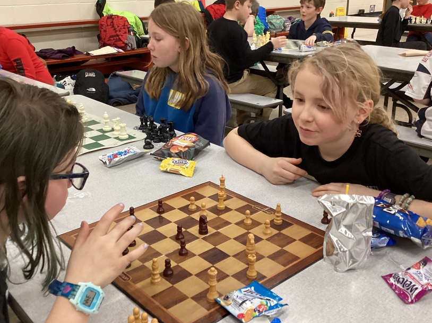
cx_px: 212
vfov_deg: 36.8
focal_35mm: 39
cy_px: 149
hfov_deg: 47.9
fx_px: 487
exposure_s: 1/60
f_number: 2.4
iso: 400
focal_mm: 3.3
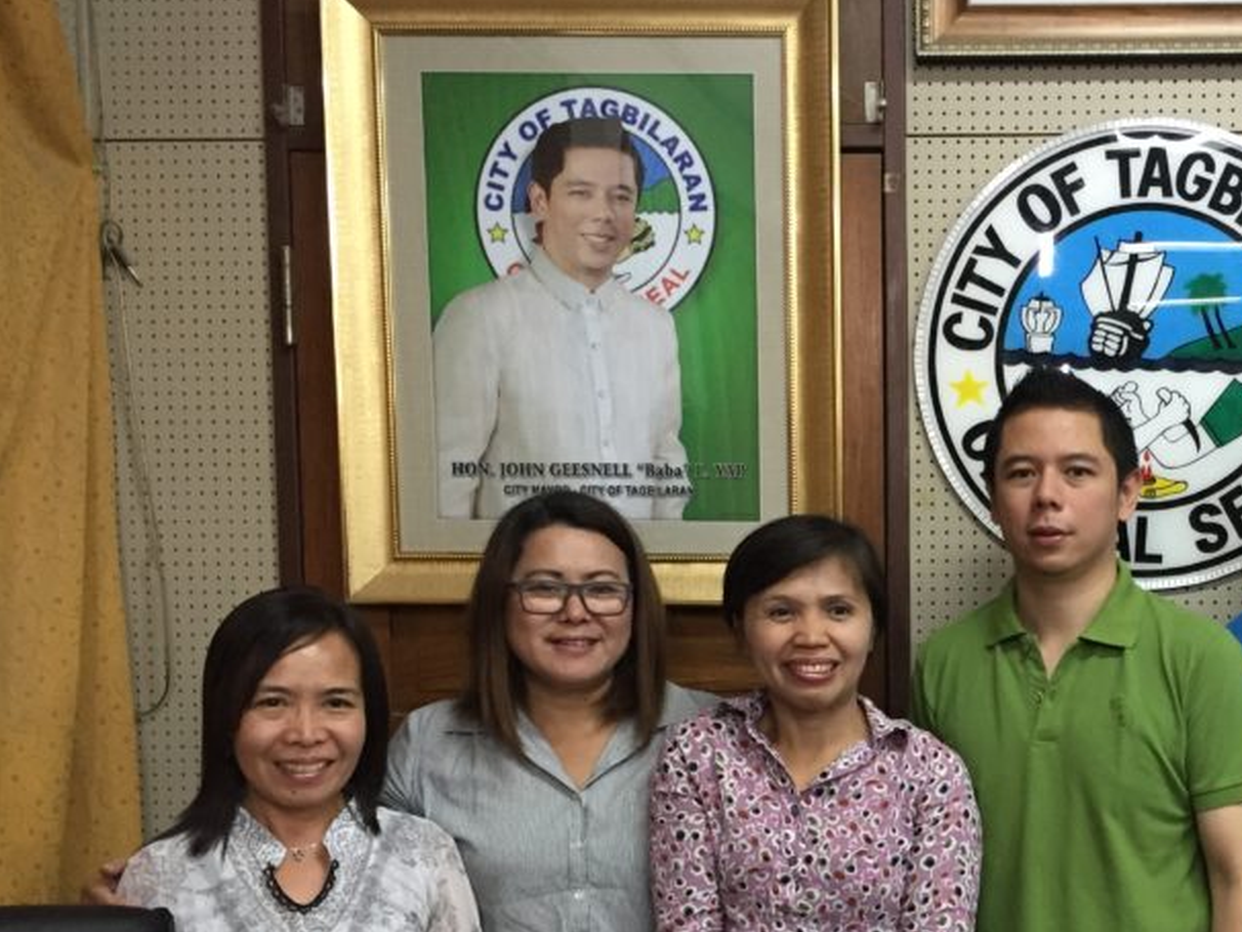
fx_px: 1759
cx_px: 1043
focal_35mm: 49
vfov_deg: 29.1
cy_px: 742
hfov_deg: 37.1
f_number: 2.2
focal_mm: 4.15
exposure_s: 1/30
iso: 160
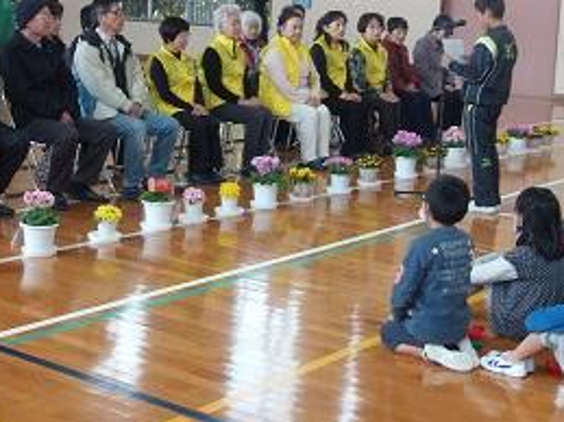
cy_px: 124
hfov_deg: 28.6
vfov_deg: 21.5
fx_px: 1107
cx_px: 269
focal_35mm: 68
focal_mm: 7.2
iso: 100
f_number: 3.6
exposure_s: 1/30
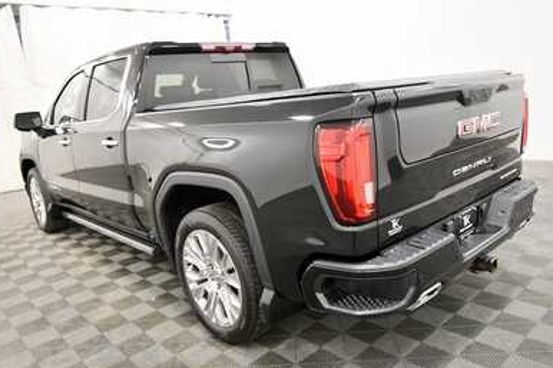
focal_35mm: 28
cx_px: 269
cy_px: 188
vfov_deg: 46.4
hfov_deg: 65.5
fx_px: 430
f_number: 5.6
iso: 2500
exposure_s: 1/125
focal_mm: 18
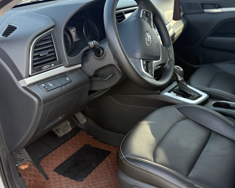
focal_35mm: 42
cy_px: 94
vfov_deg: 35.7
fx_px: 292
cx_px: 165
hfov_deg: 42.9
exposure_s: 1/211
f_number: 1.6
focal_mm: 5.96
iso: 100
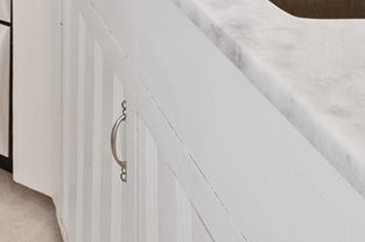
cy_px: -234
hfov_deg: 26.7
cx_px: -61
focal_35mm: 68
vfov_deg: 15.9
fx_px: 688
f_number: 8
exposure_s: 1/2
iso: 200
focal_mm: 15
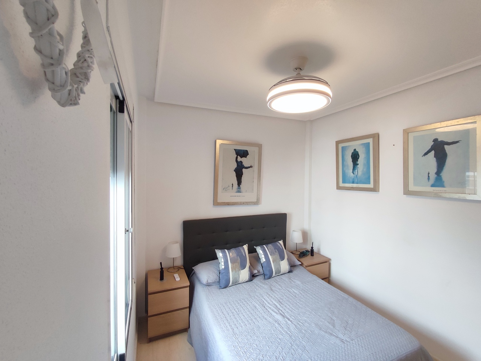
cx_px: 240
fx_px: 222
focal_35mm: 16
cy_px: 180
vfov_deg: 78.2
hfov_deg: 94.5
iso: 190
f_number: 2.2
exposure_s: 1/100
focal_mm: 1.65
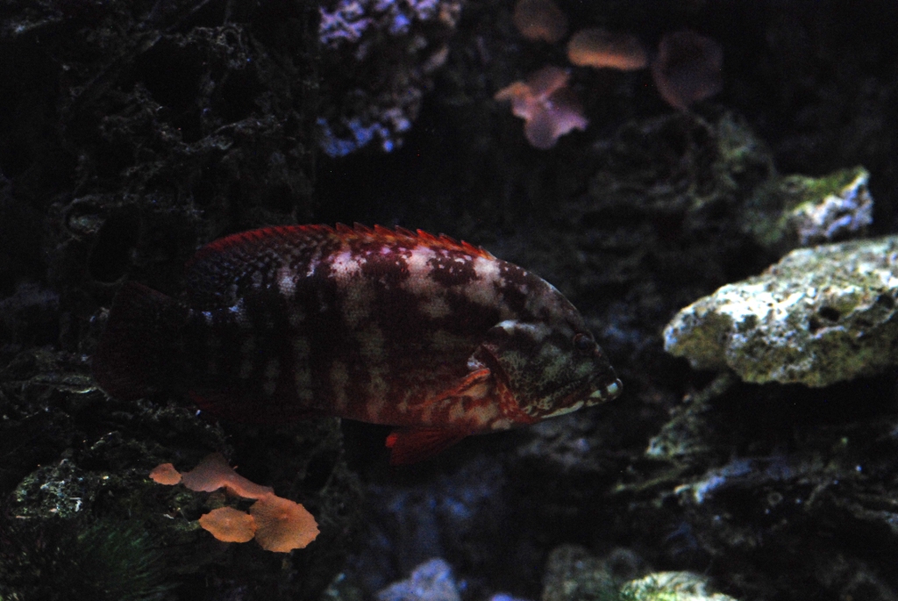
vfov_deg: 11.7
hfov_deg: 17.5
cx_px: 449
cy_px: 300
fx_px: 2921
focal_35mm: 117
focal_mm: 78
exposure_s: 1/160
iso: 1600
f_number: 4
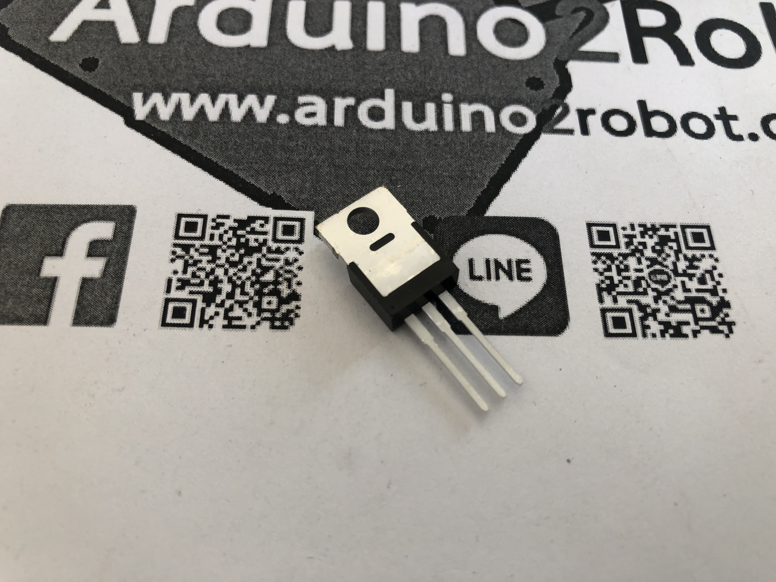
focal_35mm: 28
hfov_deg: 63.4
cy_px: 291
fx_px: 628
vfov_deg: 49.7
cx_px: 388
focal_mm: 3.99
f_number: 1.8
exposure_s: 1/120
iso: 64
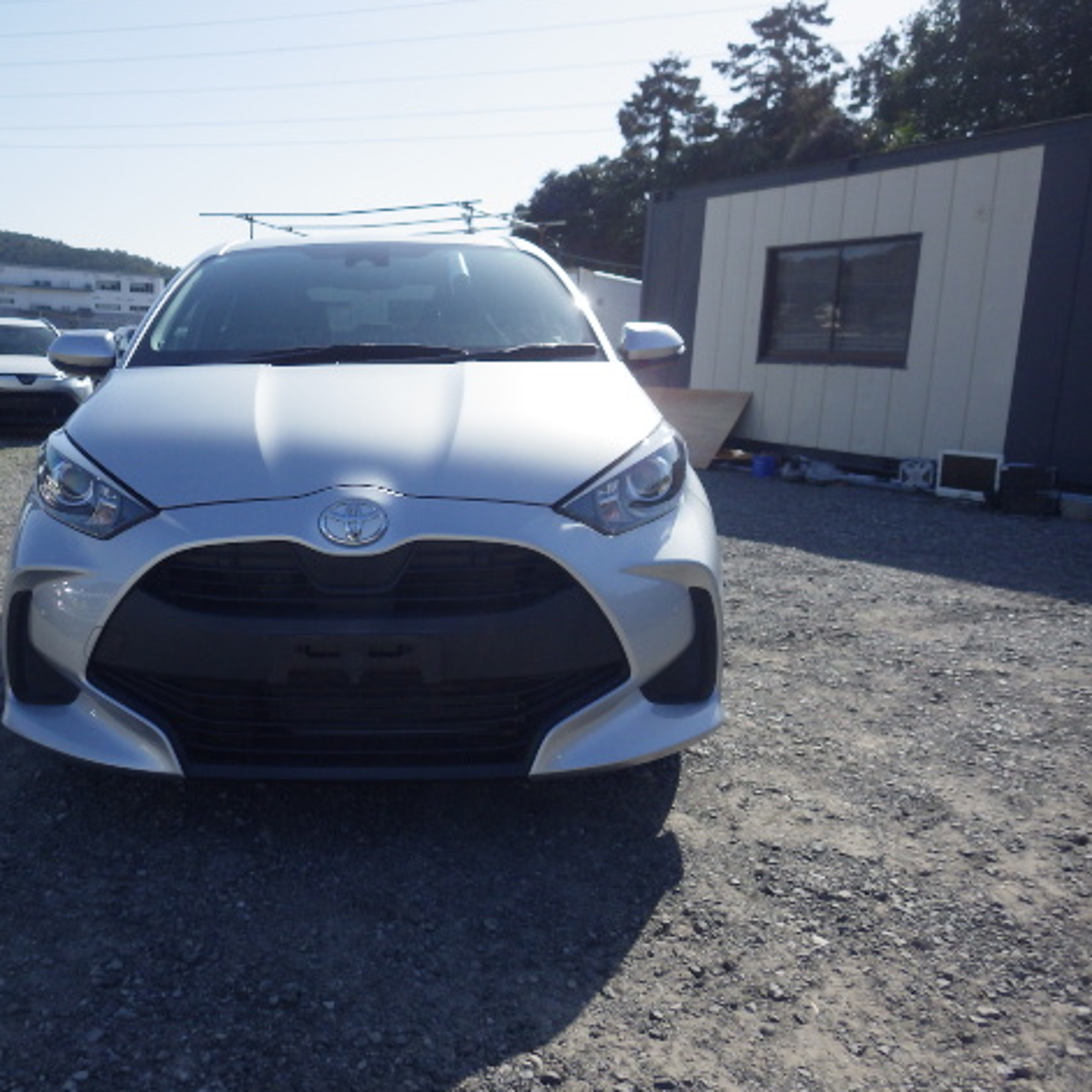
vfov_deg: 54.0
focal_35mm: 30
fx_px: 1071
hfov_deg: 53.0
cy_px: 547
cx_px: 366
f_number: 7.9
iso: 250
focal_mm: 4.5
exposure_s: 1/400
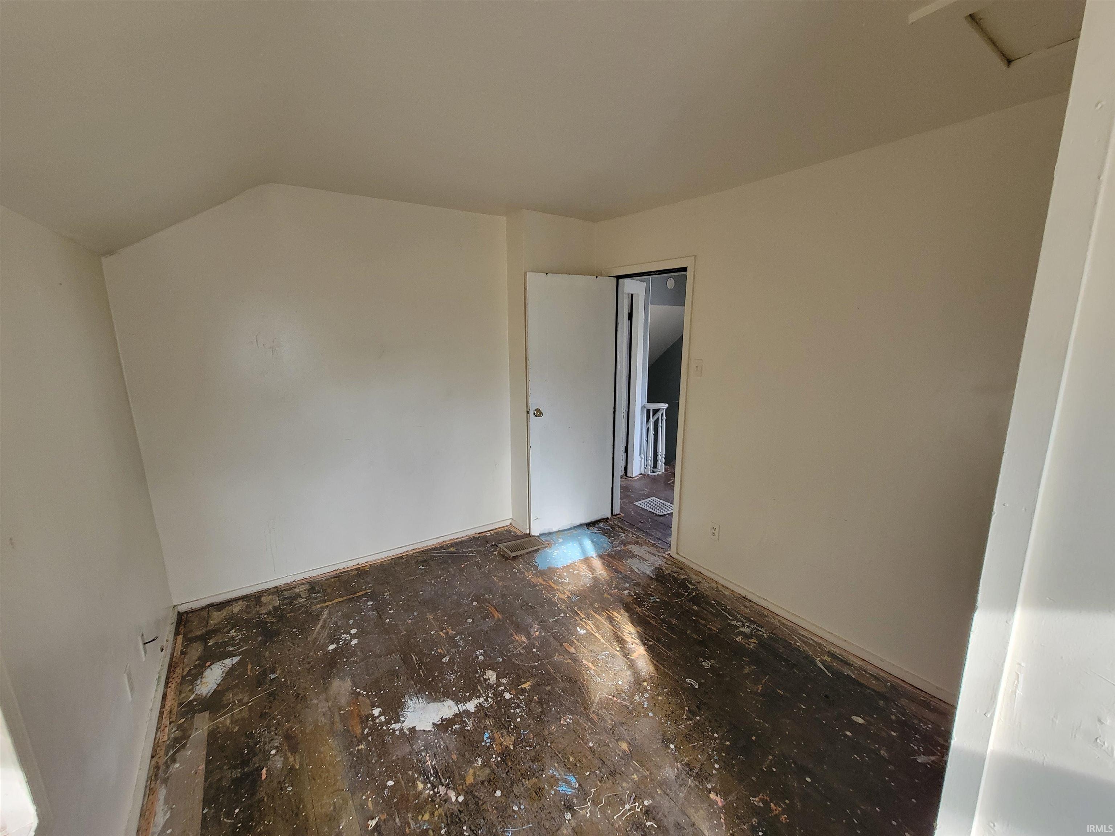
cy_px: 418
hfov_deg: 106.2
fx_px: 419
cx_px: 558
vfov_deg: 89.9
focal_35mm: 13
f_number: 2.2
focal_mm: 2.2
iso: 250
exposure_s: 1/60
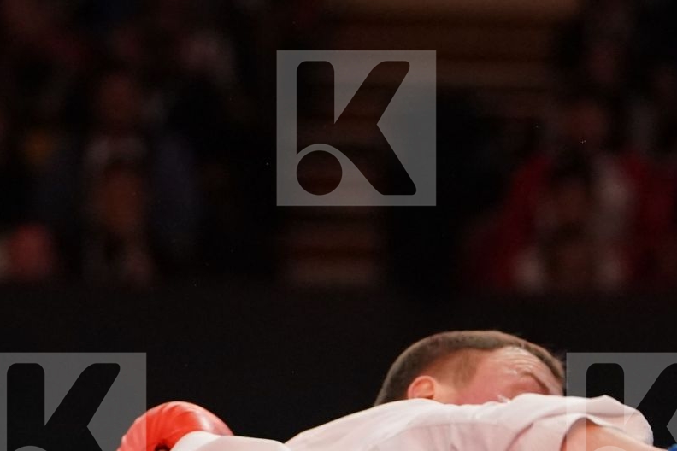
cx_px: 356
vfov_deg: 3.6
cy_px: 430
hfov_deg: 5.4
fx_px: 7221
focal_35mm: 384
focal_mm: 113
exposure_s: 1/1000
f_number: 2.8
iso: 4000
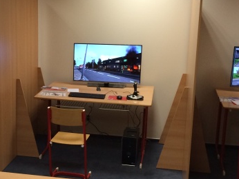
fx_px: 463
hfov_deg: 28.3
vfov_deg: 21.9
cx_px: 46
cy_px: 104
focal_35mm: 67
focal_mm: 4.15
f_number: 2.2
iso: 50
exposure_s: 1/30
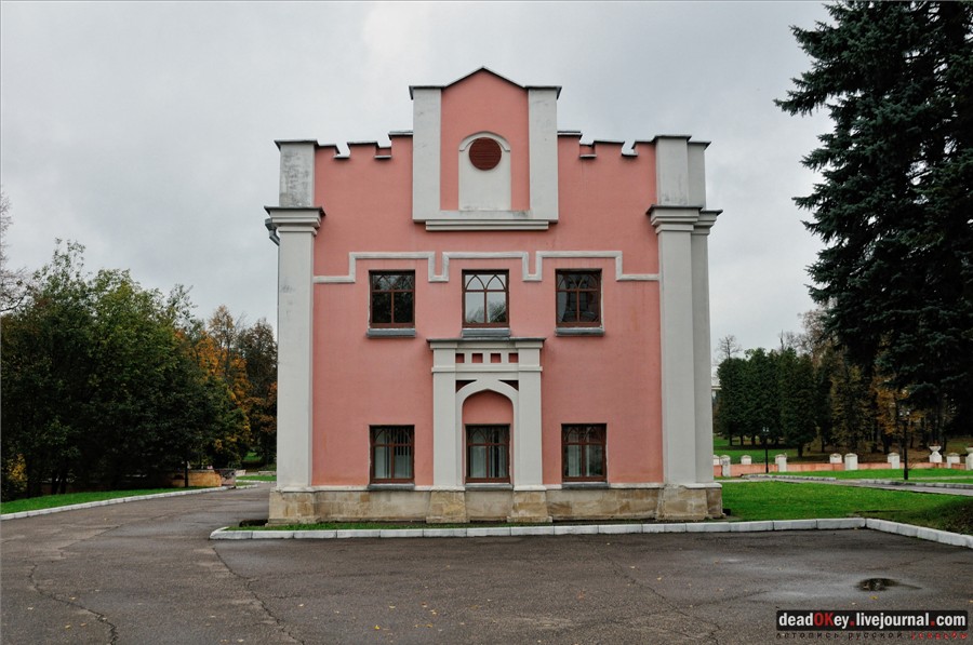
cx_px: 486
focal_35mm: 36
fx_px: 971
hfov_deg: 53.2
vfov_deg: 36.8
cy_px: 322
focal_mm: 24
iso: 400
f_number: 10
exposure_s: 1/160
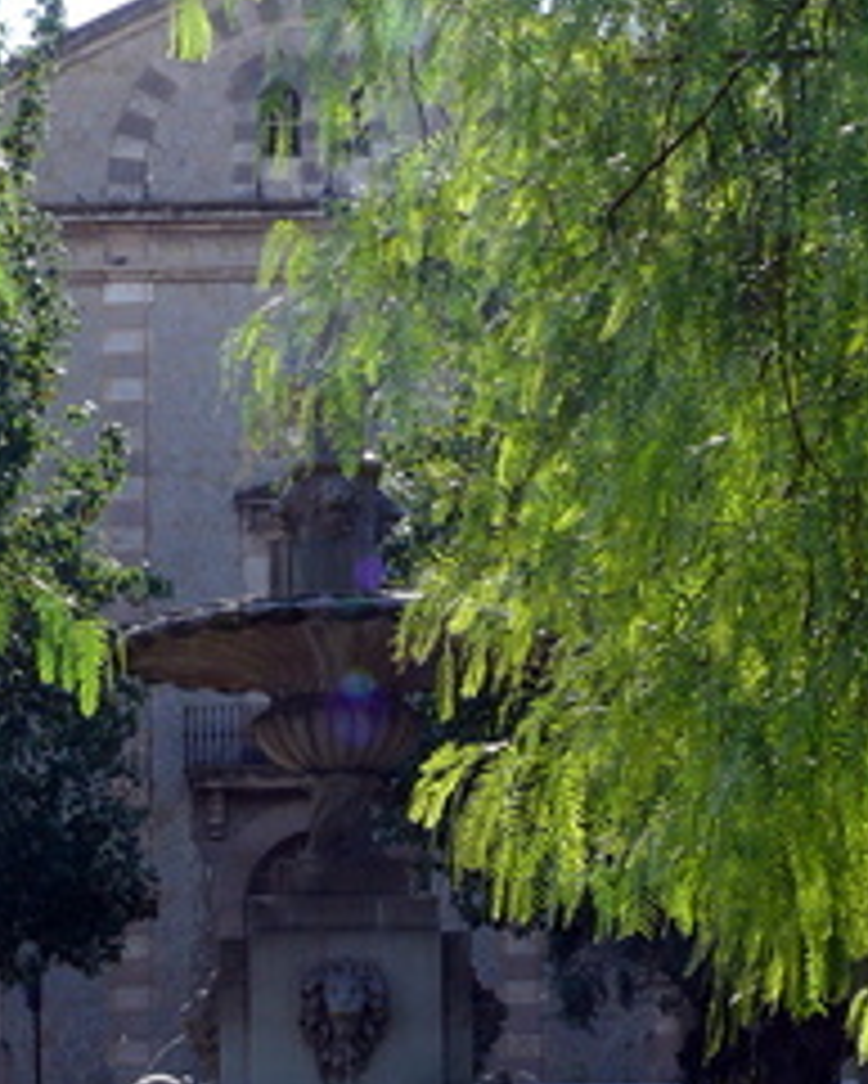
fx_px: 2728
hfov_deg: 18.1
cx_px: 328
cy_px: 963
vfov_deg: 22.0
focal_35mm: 85
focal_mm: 7.4
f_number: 5.6
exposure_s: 1/250
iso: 100
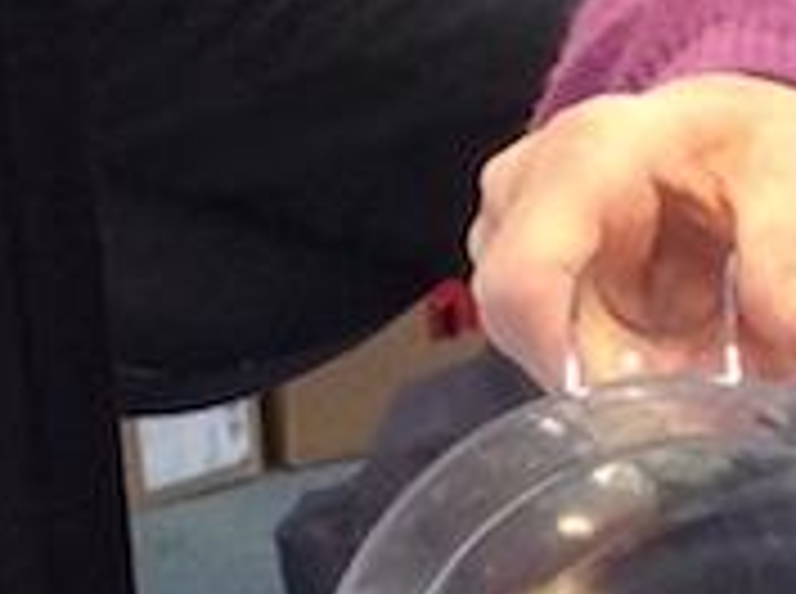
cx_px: 1133
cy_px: 954
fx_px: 5324
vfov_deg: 6.3
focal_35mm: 232
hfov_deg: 8.4
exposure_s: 1/25
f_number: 2.4
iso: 100
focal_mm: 3.3
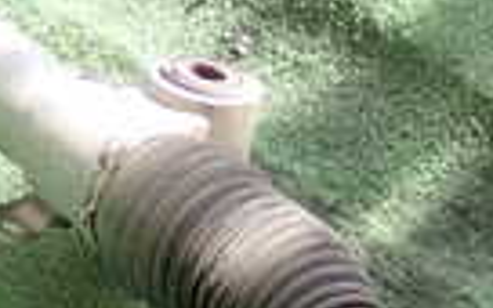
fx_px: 3131
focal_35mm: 233
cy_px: 232
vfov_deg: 5.6
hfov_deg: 9.0
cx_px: 199
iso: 160
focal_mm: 9.01
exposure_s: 1/125
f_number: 3.2
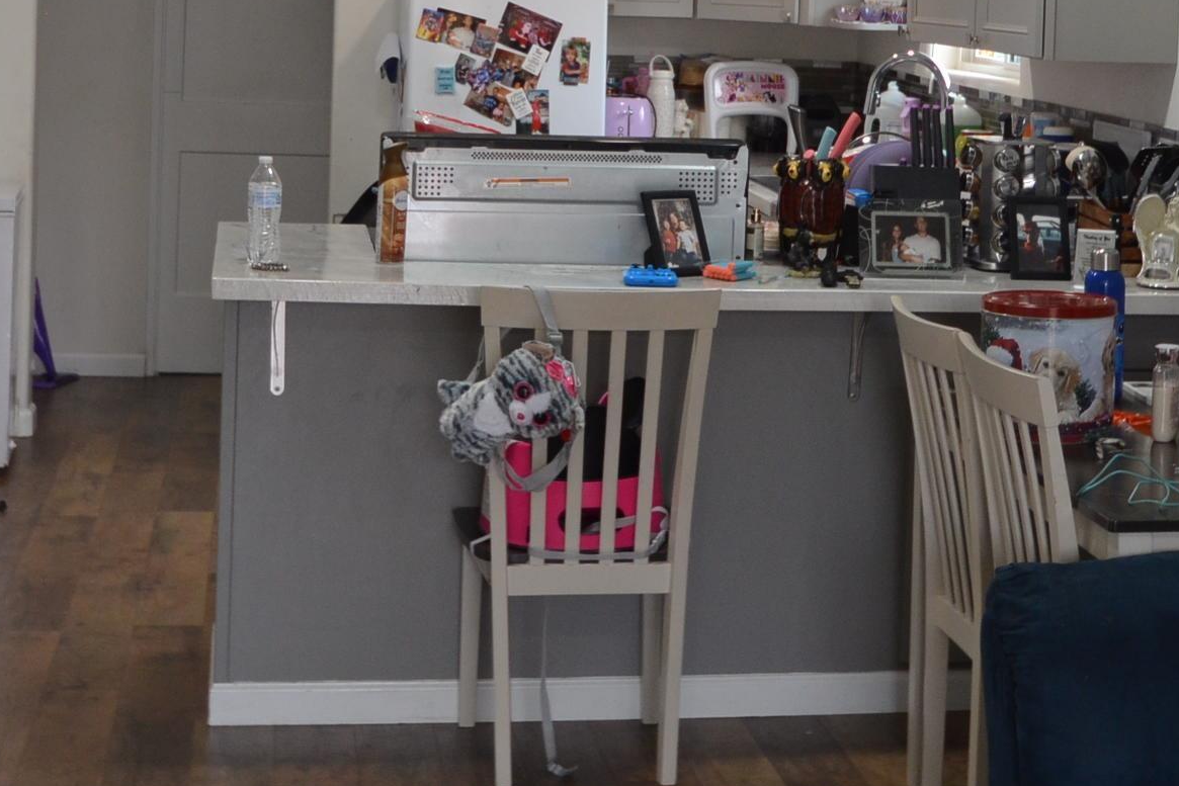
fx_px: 2489
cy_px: -28
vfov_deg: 17.5
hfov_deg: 26.6
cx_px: 655
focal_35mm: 76
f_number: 4.5
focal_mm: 24
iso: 560
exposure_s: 1/60
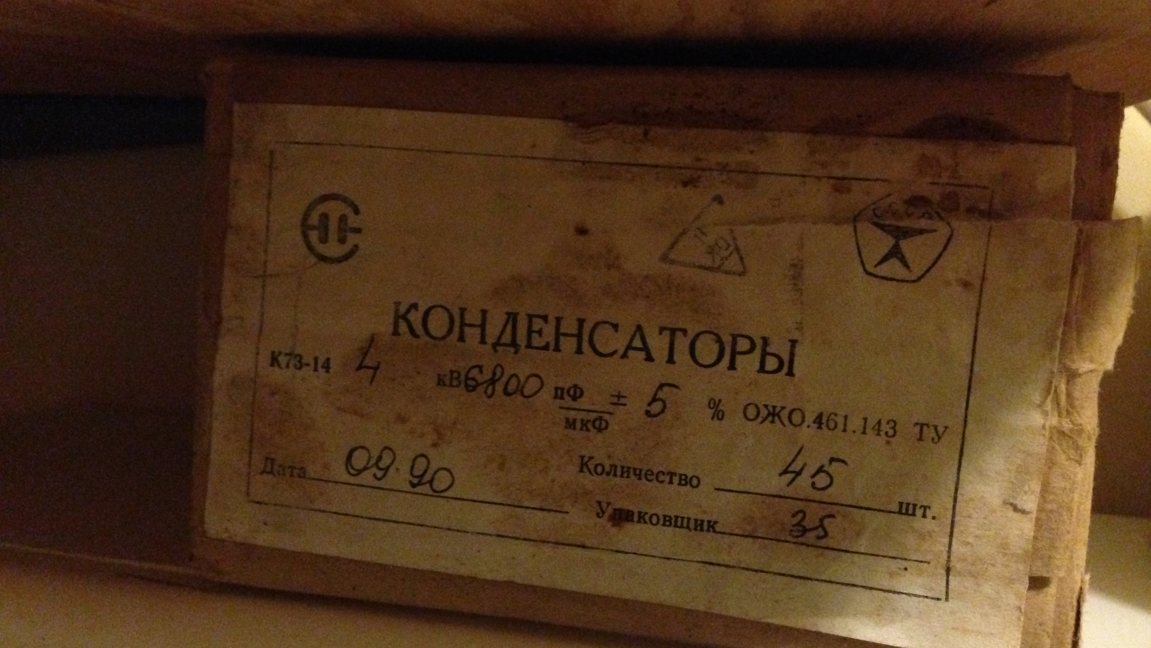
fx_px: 1099
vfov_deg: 32.8
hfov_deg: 55.3
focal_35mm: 36
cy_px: 347
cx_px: 576
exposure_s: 1/15
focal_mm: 4.12
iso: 800
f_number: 2.4
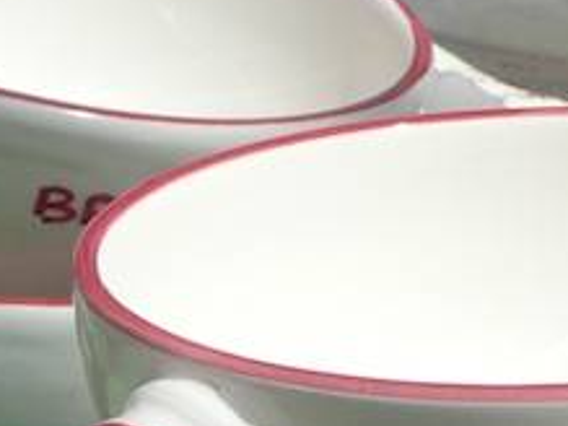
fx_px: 8364
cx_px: 763
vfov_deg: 2.9
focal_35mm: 510
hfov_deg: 3.9
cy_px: 545
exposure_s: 1/800
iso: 100
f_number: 5.6
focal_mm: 19.2
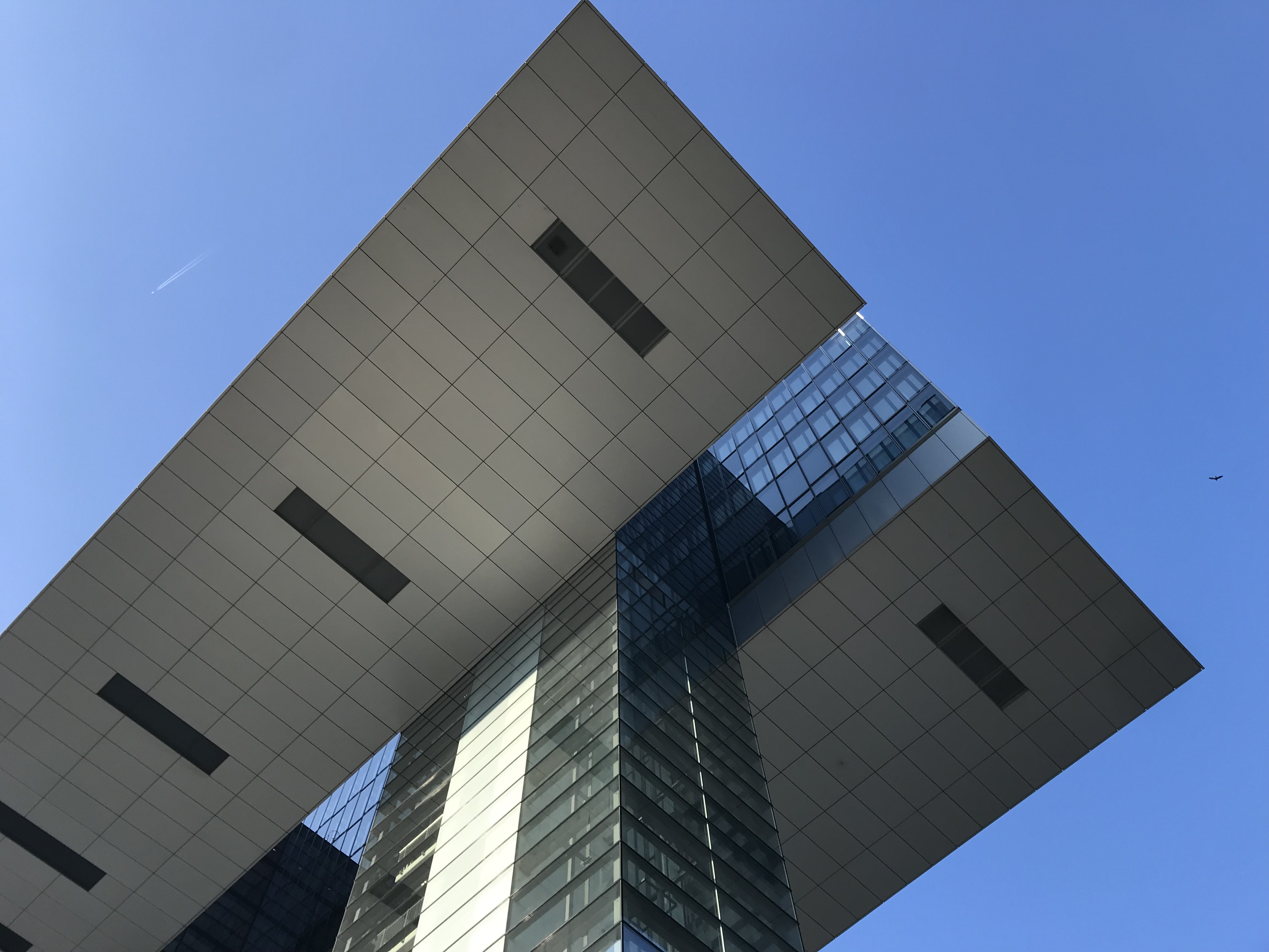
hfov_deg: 63.4
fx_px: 1026
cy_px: 476
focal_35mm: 28
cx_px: 634
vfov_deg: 49.7
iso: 20
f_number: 1.8
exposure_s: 1/699
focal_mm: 3.99
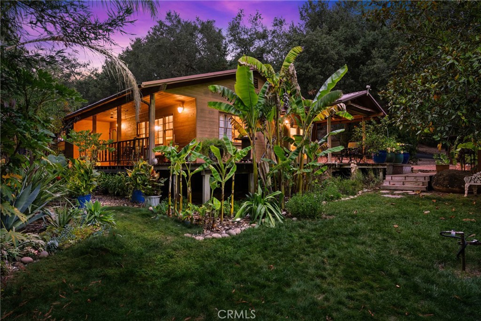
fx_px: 294
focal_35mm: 22
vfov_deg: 57.2
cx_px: 240
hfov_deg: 78.6
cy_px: 160
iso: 400
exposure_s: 15
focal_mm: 22
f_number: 8
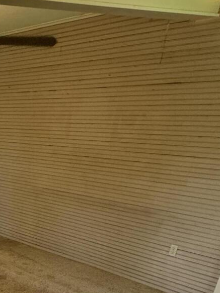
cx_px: -73
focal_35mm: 48
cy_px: 360
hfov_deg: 25.6
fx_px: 407
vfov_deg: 32.2
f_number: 2.2
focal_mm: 2.22
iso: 320
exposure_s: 1/60
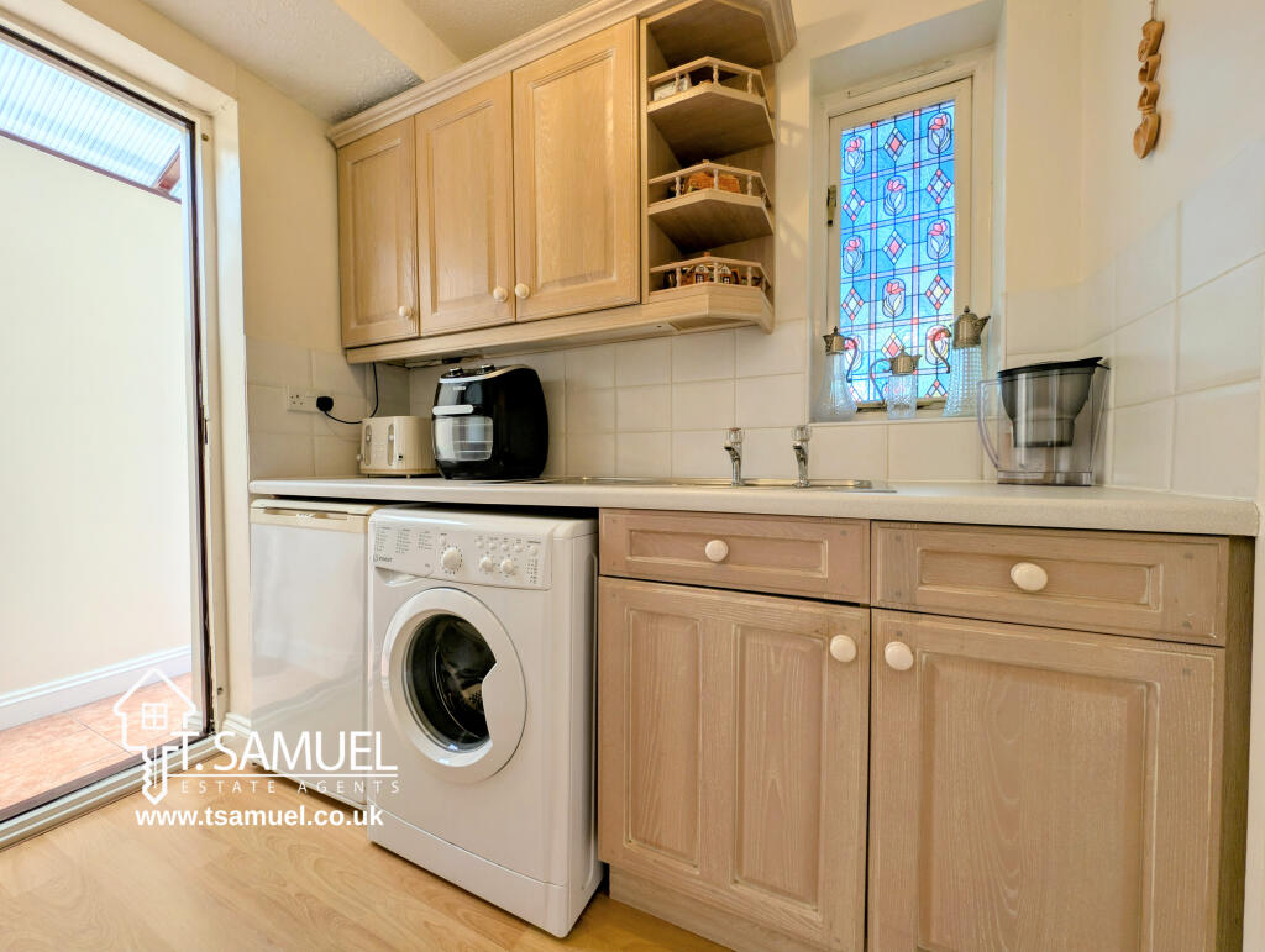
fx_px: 439
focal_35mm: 12
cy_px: 476
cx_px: 632
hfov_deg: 110.5
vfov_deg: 94.6
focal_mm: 2.23
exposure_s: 1/56.8
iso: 37
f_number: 1.95
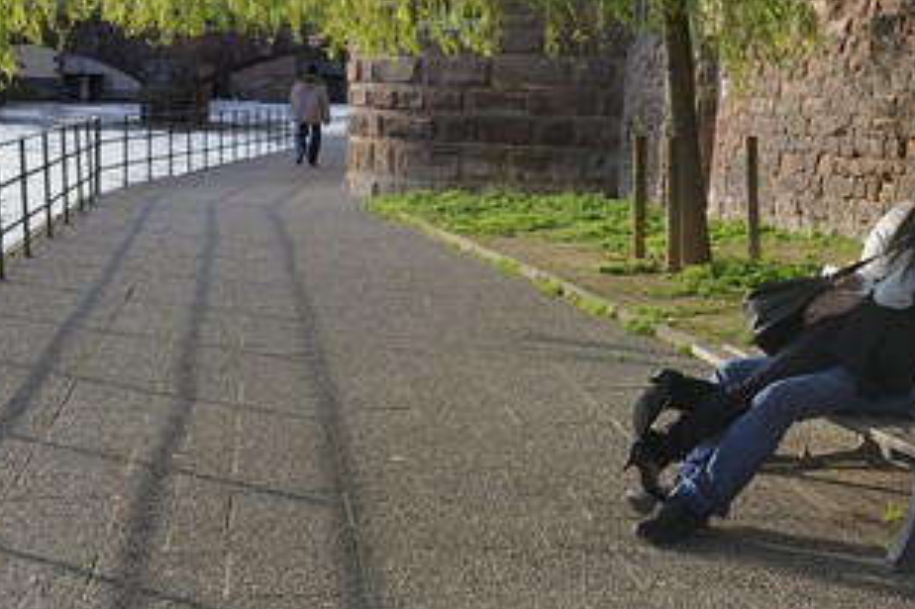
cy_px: 223
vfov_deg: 19.1
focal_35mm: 71
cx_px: 487
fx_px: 1804
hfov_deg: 28.5
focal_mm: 52
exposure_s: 1/160
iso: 400
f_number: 9
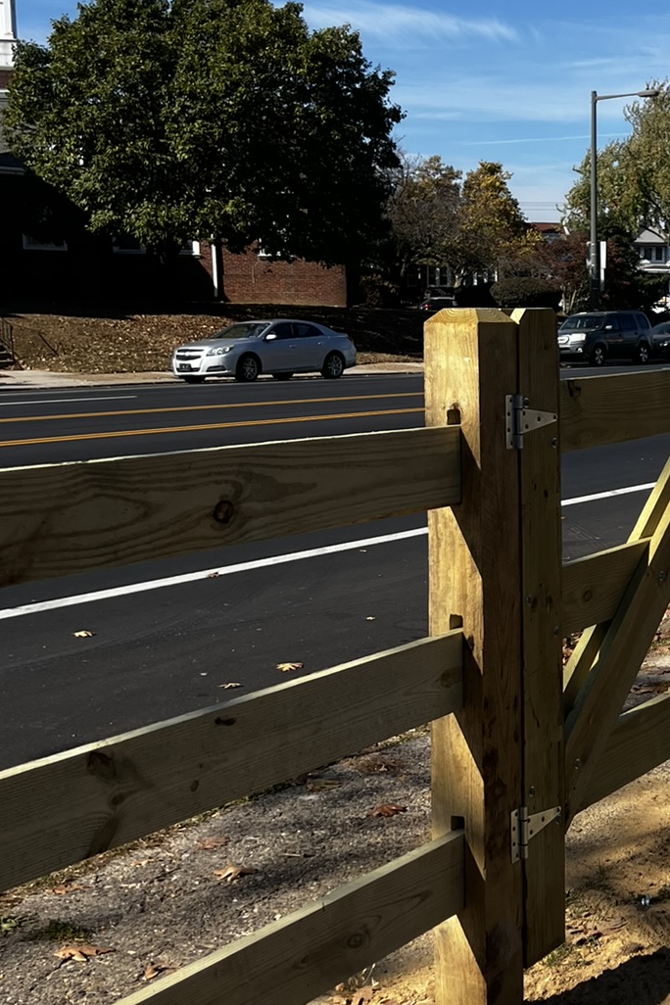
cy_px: 443
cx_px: 701
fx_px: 1507
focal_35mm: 54
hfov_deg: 23.8
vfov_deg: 36.8
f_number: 1.5
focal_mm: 5.7
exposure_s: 1/3356
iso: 50
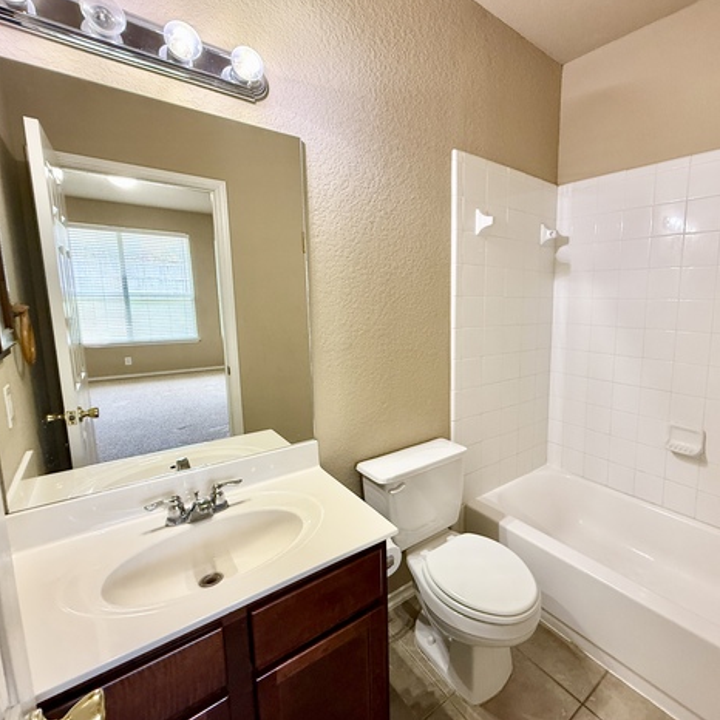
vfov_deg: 84.0
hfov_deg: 81.5
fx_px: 400
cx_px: 473
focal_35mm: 17
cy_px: 352
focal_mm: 2.22
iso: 320
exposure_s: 1/60
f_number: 2.2
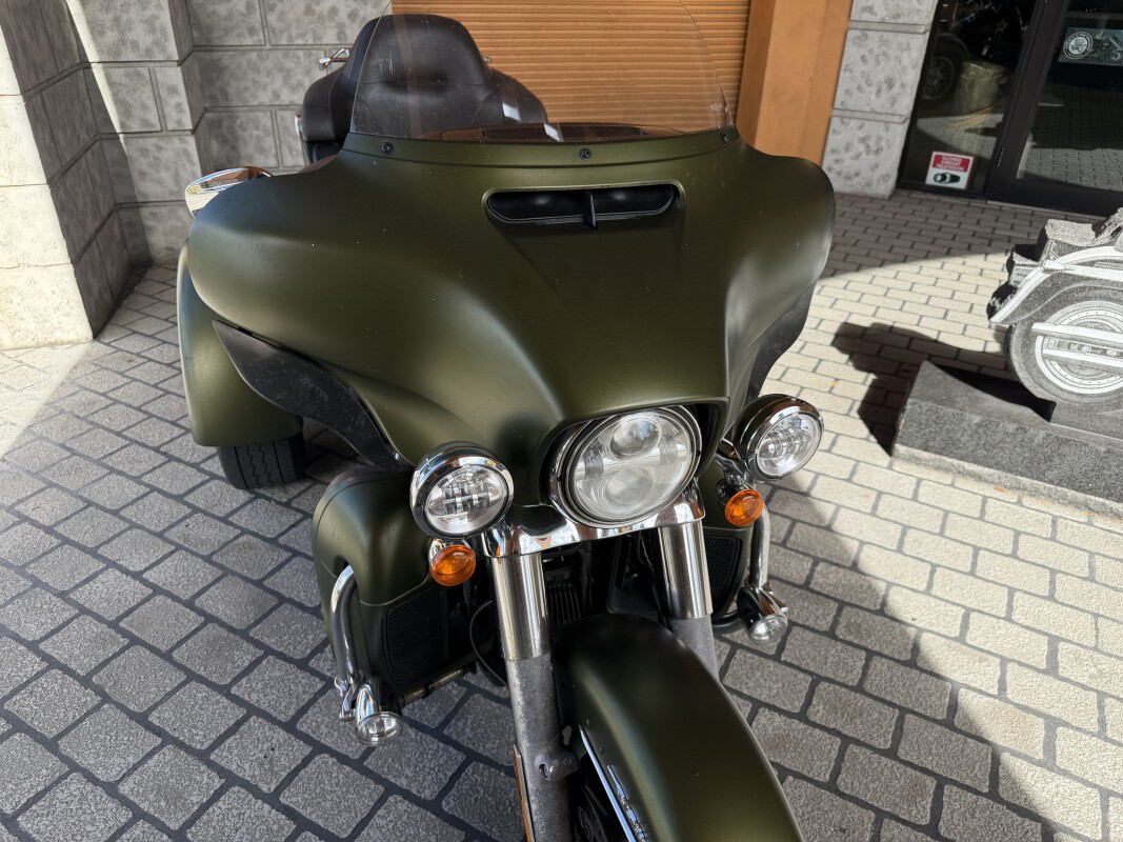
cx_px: 562
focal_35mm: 24
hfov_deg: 71.6
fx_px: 779
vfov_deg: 56.8
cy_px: 421
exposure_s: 1/1271
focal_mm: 6.76
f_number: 1.78
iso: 80
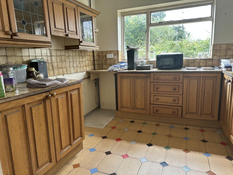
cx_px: 116
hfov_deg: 71.6
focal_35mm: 24
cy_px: 88
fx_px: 162
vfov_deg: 56.8
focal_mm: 6.86
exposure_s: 1/138
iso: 80
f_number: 1.78
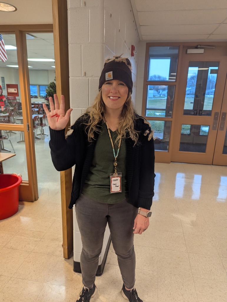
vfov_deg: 71.5
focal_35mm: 24
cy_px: 151
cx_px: 114
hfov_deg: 56.9
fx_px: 209
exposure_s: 1/120
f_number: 1.85
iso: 365
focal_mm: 6.81
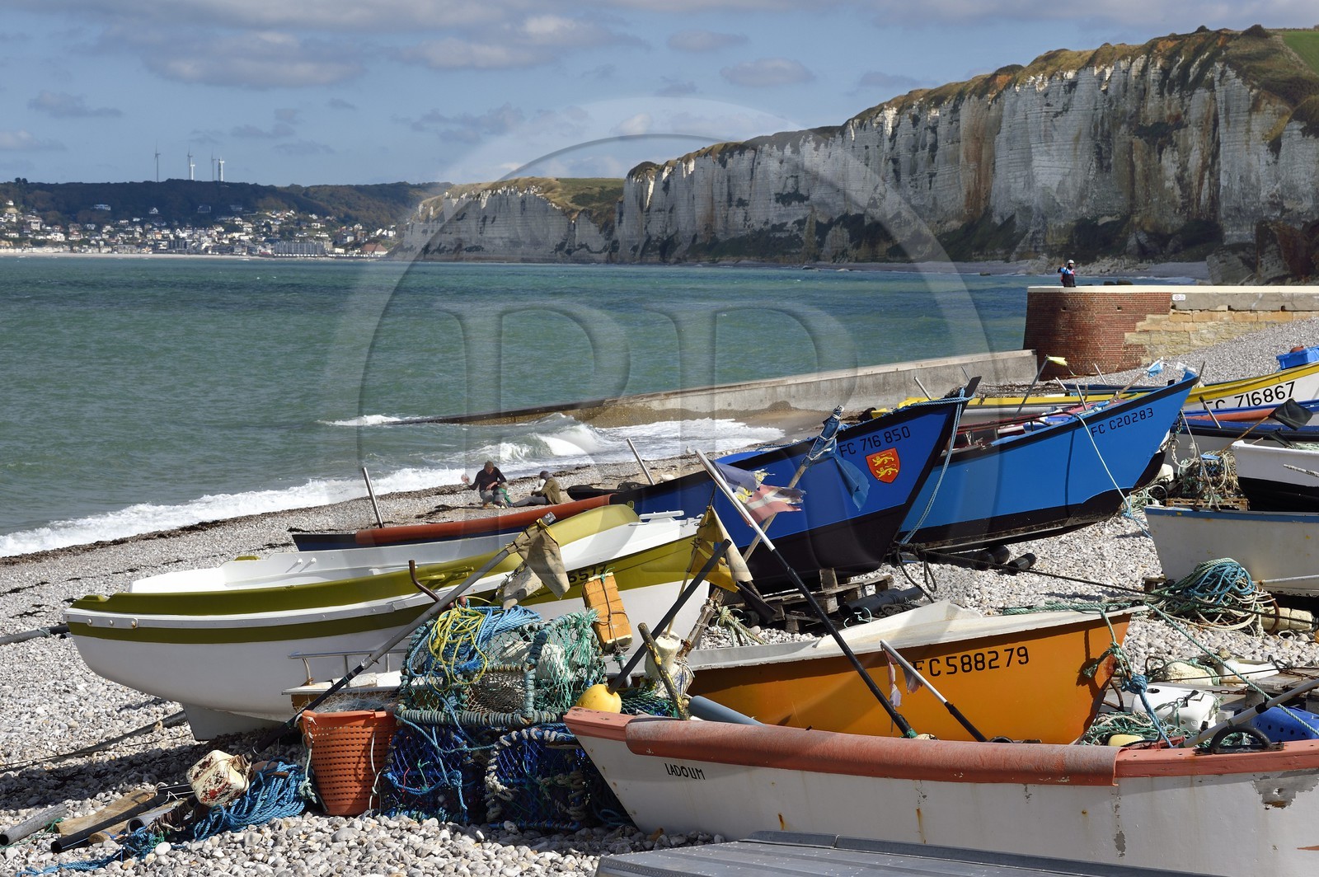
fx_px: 3588
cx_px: 660
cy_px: 438
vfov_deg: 13.9
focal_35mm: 98
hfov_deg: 20.8
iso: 200
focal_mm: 98
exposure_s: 1/200
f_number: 16
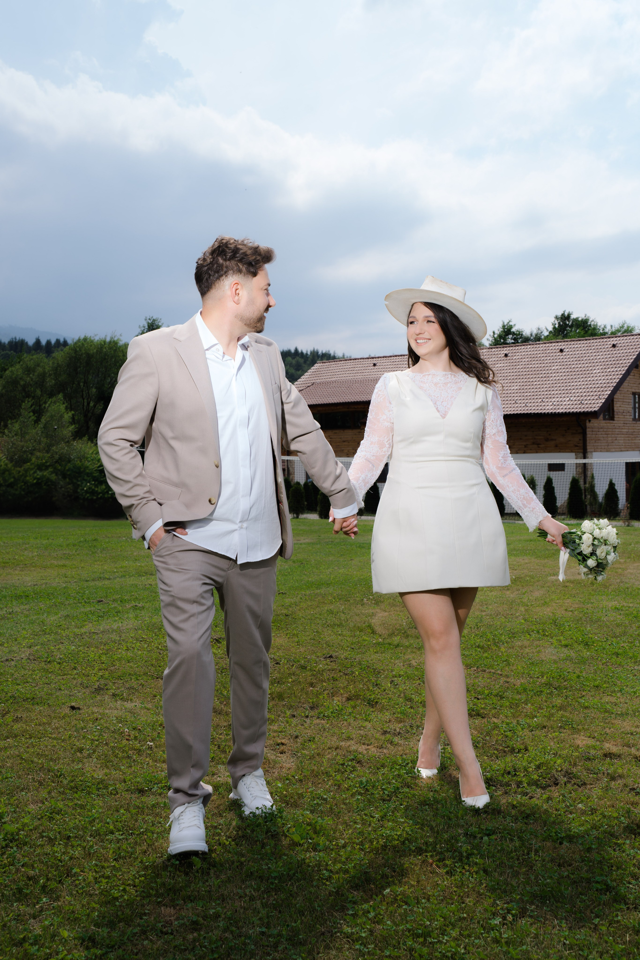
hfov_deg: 30.5
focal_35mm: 44
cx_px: 320
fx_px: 1173
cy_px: 480
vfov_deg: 44.5
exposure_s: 1/200
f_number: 9
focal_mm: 44
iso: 64
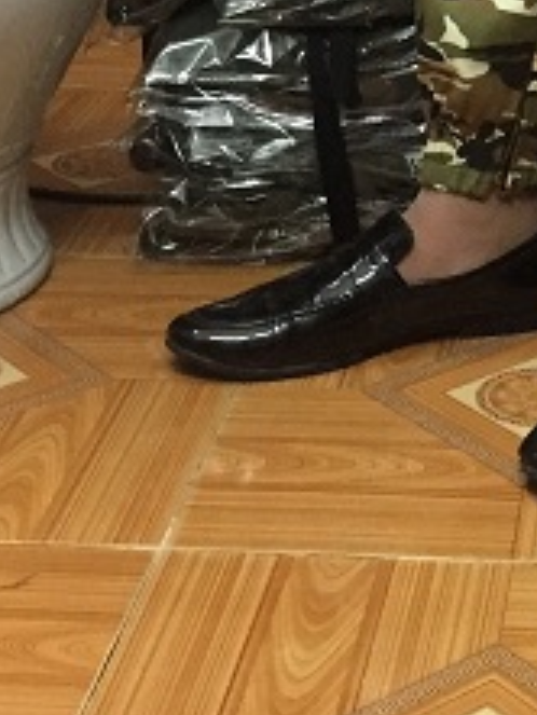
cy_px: -275
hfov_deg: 13.7
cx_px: 624
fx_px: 2170
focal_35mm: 105
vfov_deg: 17.3
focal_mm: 4.15
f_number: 2.2
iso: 250
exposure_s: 1/17
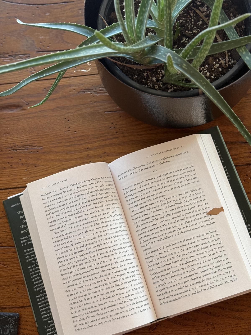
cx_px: 126
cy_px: 168
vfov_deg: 39.7
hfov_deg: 30.3
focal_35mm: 48
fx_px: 464
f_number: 1.78
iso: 200
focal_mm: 6.76
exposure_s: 1/60
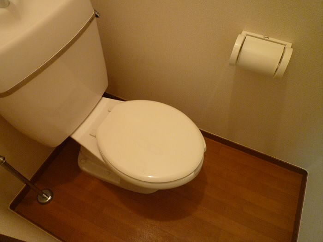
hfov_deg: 69.4
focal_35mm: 25
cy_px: 121
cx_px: 162
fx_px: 233
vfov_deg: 54.9
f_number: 2.8
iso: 400
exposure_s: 1/15
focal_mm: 4.4
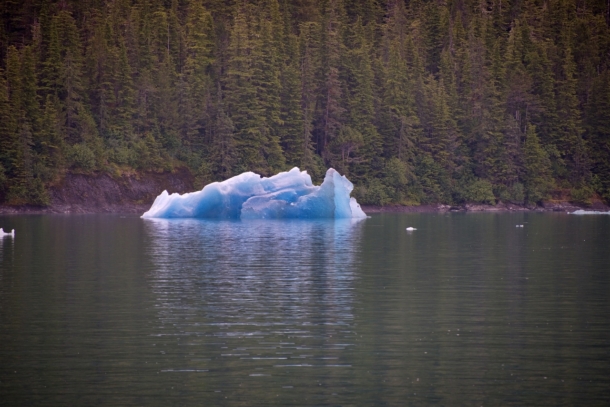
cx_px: 305
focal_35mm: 300
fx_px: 5084
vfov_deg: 4.6
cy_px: 204
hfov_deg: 6.9
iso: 450
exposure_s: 1/640
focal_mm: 300
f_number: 5.6
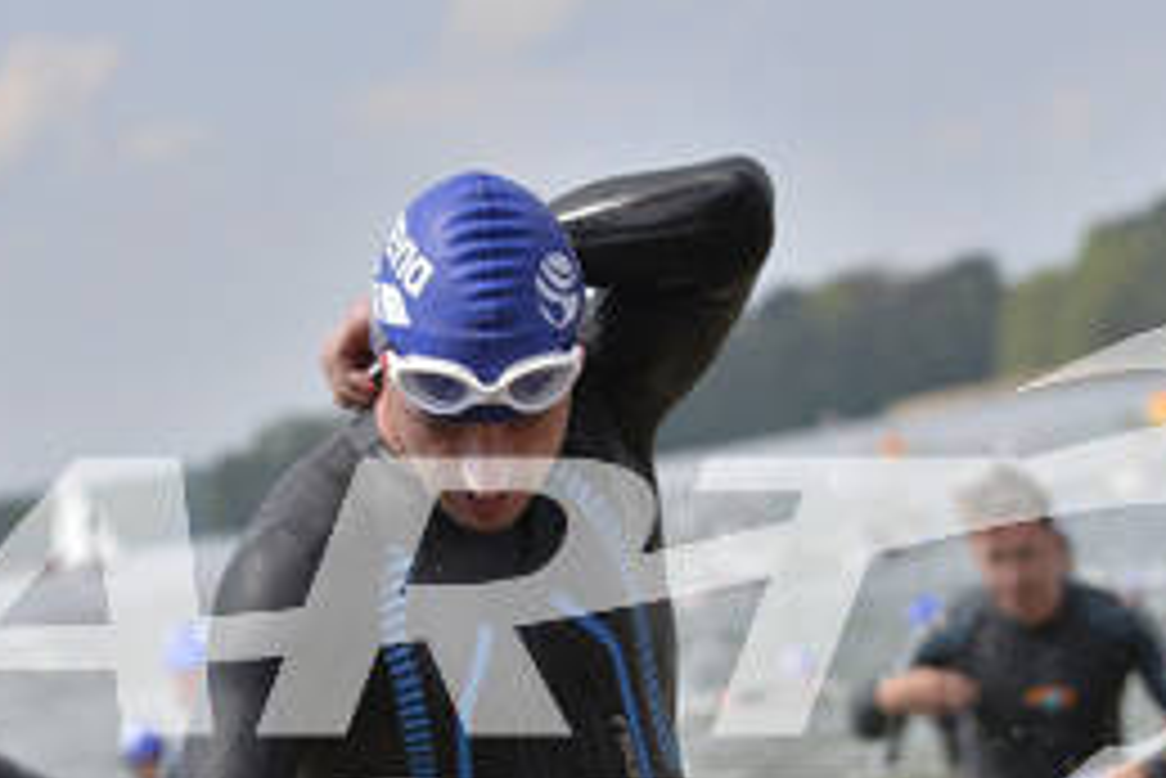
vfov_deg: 7.9
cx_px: 369
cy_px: 704
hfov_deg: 11.9
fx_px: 5606
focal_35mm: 173
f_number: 4
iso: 200
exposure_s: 1/3200
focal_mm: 70
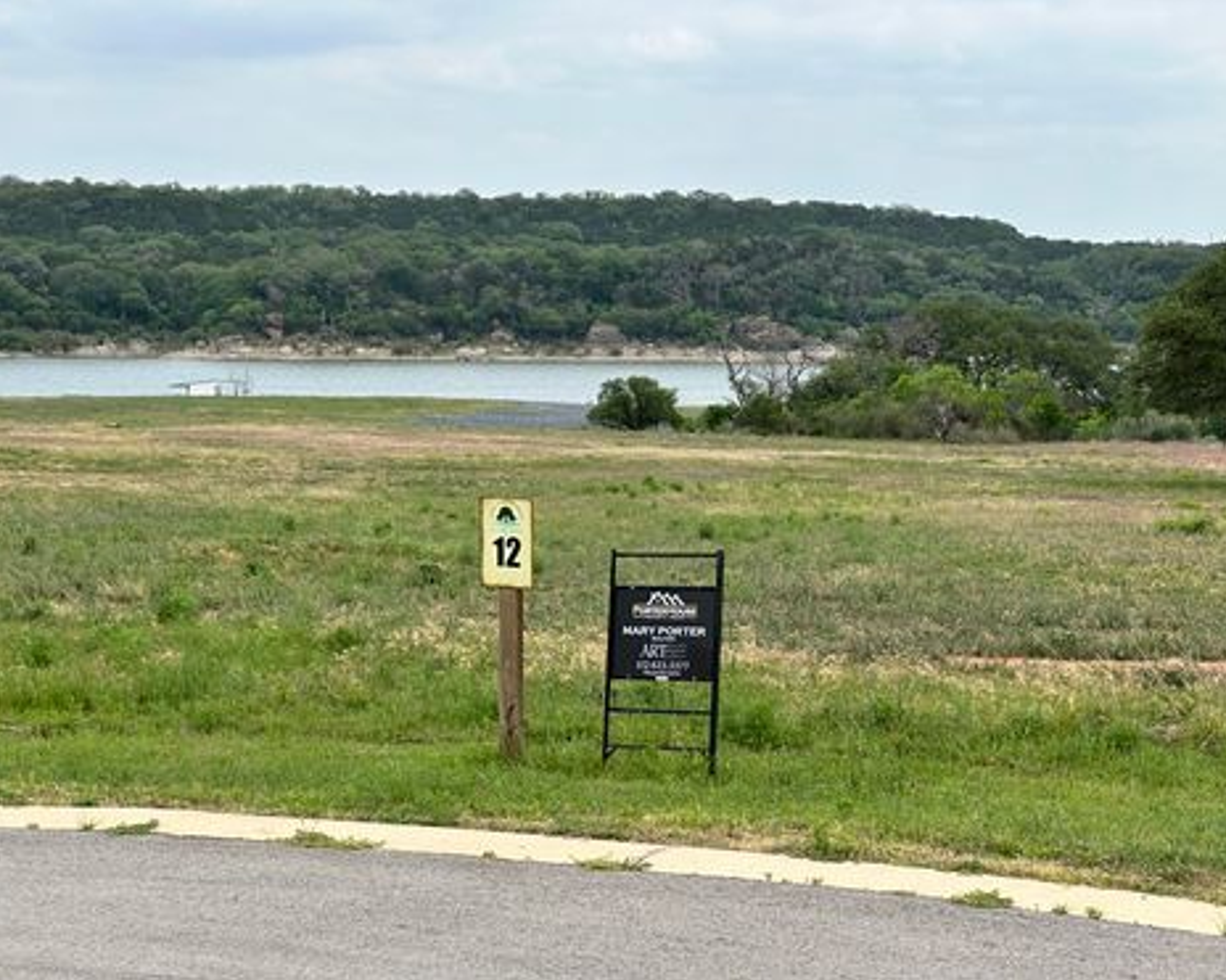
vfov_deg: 18.9
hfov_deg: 23.6
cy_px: 490
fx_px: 2938
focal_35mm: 81
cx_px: 629
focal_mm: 9
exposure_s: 1/630
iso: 32
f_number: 2.8
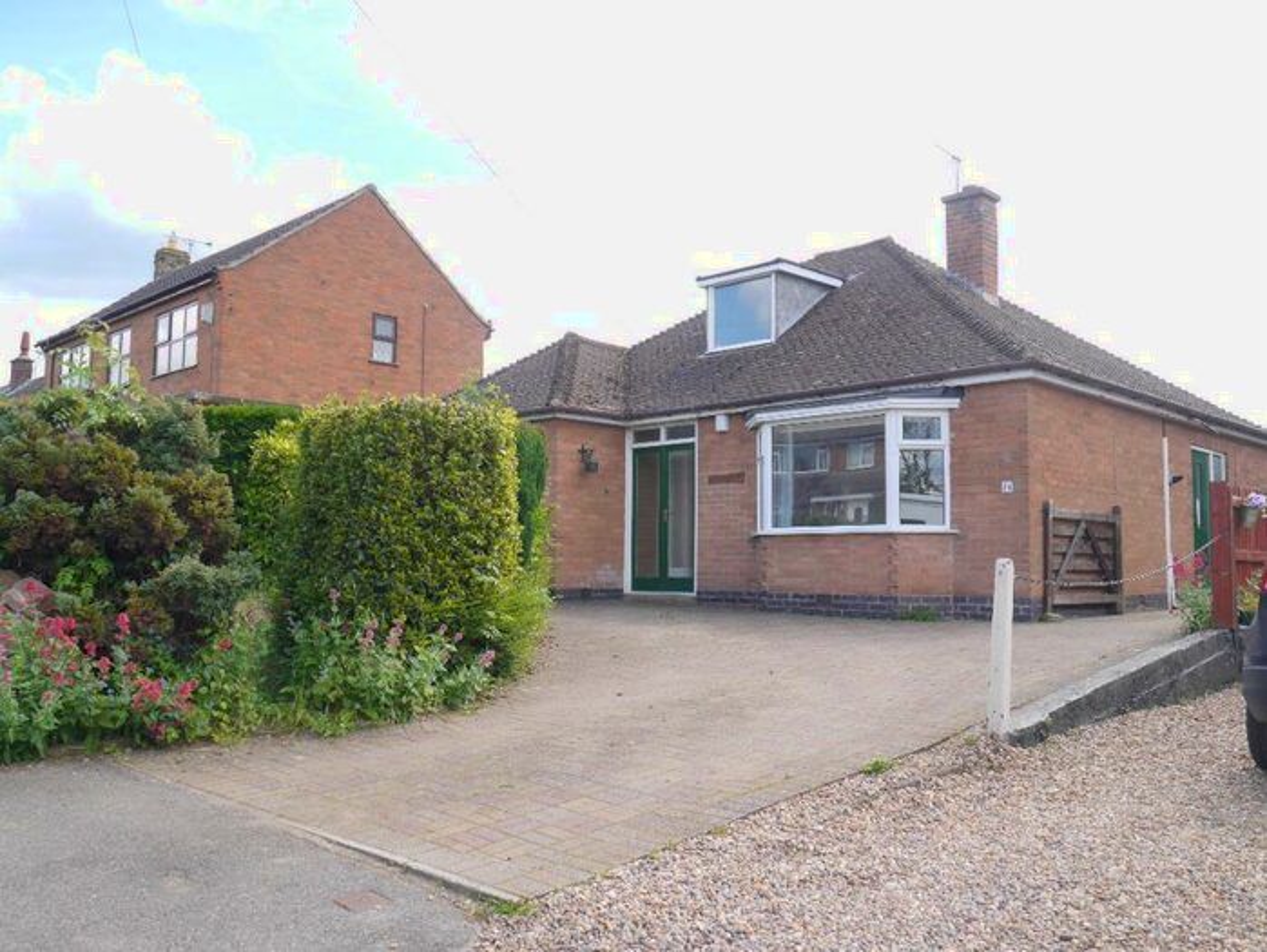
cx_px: 634
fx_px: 1099
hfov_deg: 59.9
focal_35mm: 30
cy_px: 476
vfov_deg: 46.8
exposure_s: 1/160
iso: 160
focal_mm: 15
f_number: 6.3
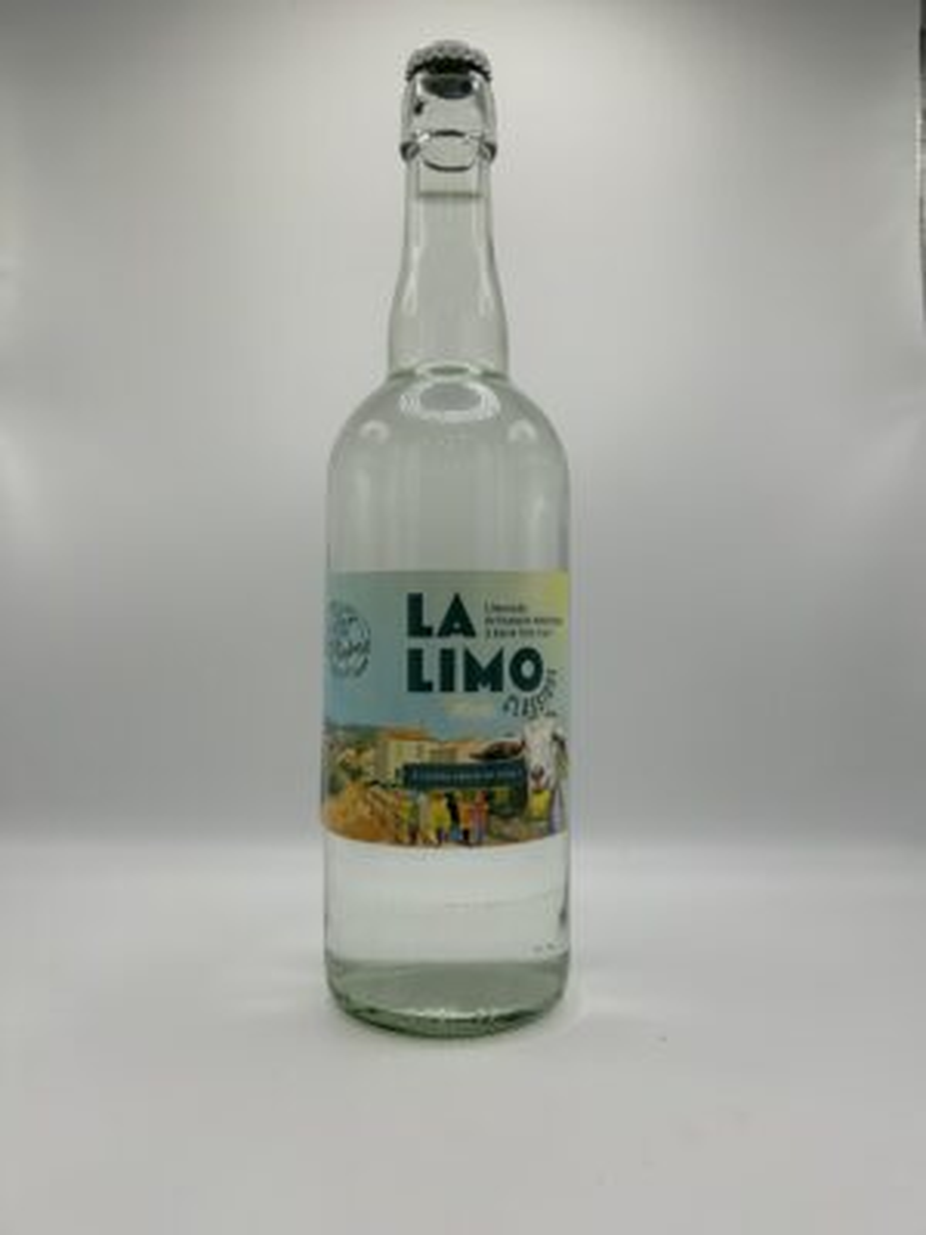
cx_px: 463
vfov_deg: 67.3
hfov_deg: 53.1
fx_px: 927
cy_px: 618
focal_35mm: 26
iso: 50
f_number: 1.5
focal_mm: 5.7
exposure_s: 1/974
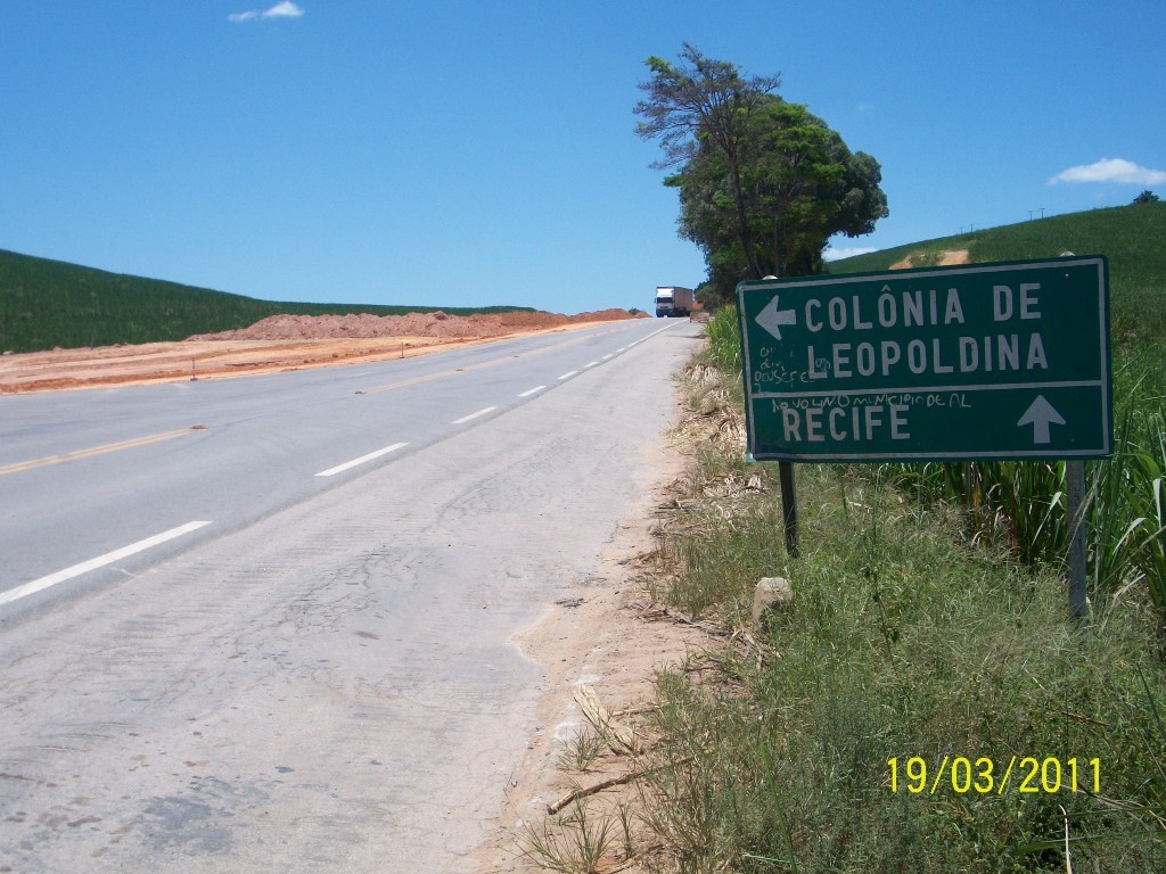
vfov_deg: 32.9
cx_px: 583
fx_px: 1482
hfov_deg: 42.9
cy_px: 437
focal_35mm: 44
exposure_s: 1/320
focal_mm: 7.8
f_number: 6.3
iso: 80
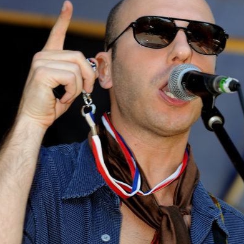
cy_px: 148
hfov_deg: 7.2
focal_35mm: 242
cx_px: 131
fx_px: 1930
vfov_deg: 7.2
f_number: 5
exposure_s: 1/100
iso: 200
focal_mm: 116
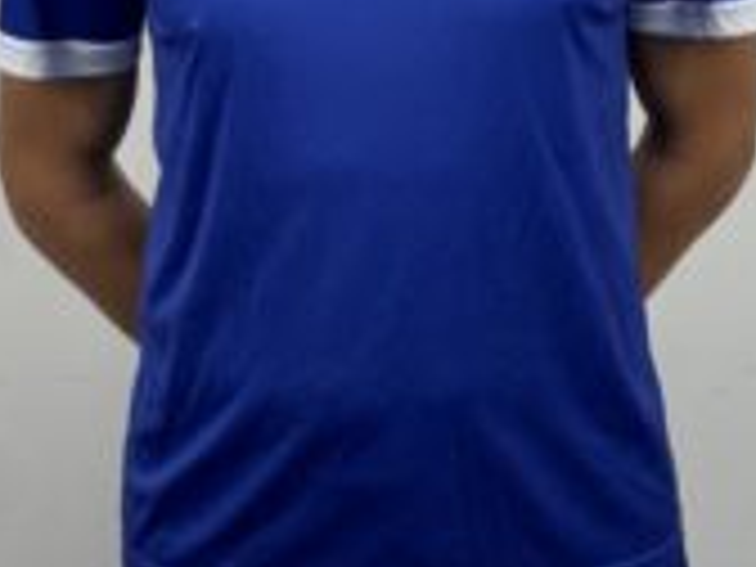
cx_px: 356
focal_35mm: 118
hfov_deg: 16.7
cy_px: -52
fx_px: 2577
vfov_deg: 12.4
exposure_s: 1/100
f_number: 1.78
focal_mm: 6.76
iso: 80
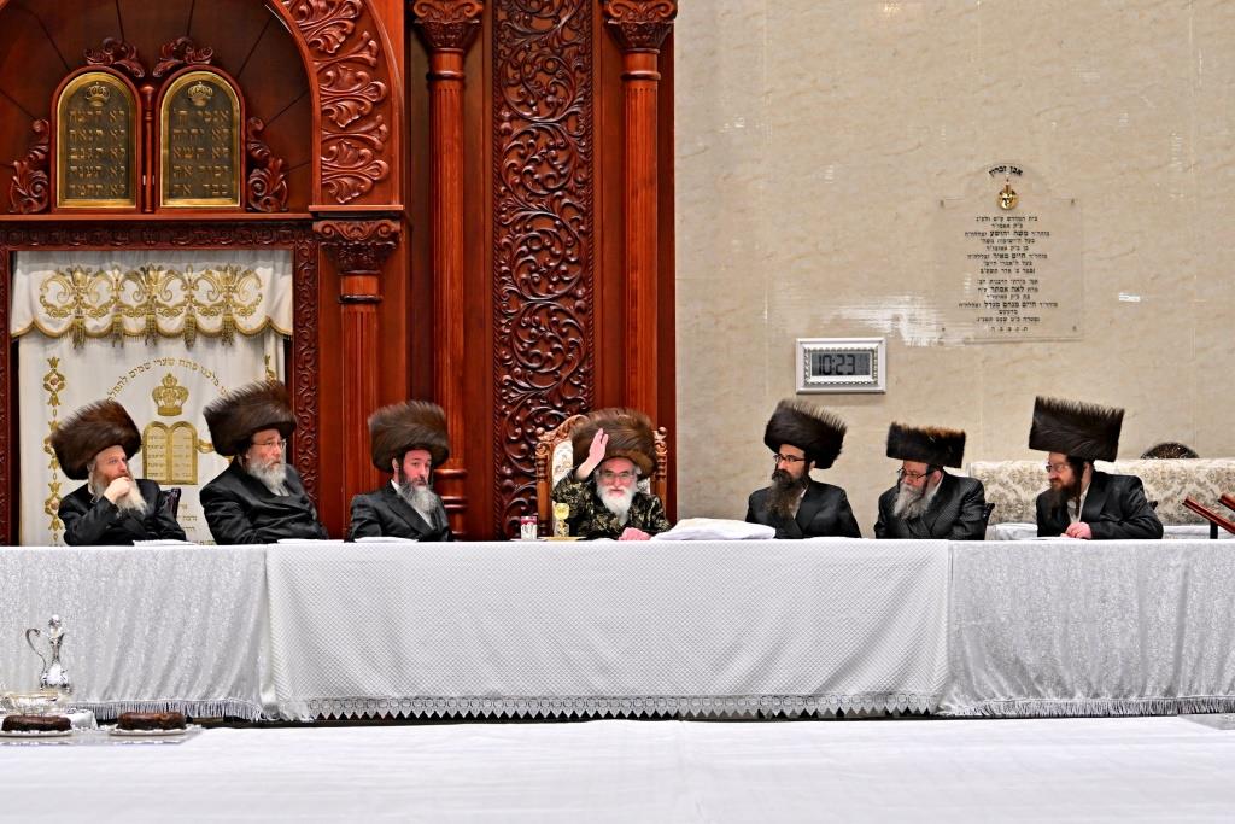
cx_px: 618
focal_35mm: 105
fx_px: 3602
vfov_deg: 13.0
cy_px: 412
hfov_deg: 19.5
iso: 500
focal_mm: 70
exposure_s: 1/640
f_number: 2.8
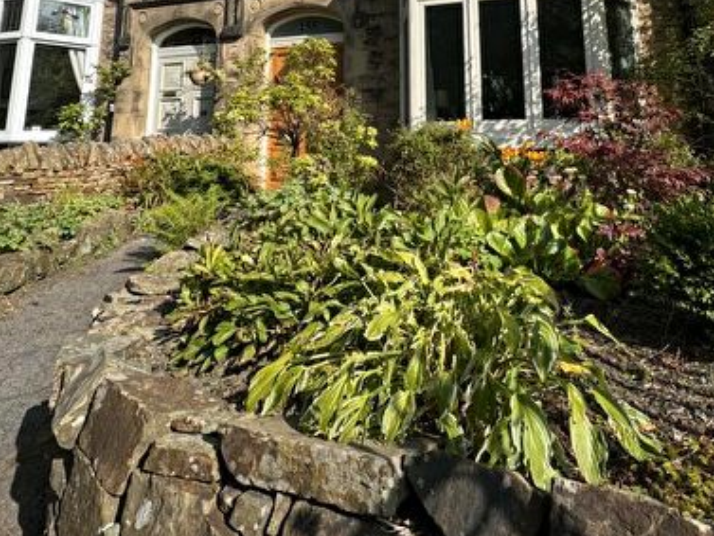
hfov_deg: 66.9
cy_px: 50
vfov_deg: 47.5
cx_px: 413
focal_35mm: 26
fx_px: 536
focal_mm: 2.22
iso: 40
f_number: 2.2
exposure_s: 1/1217
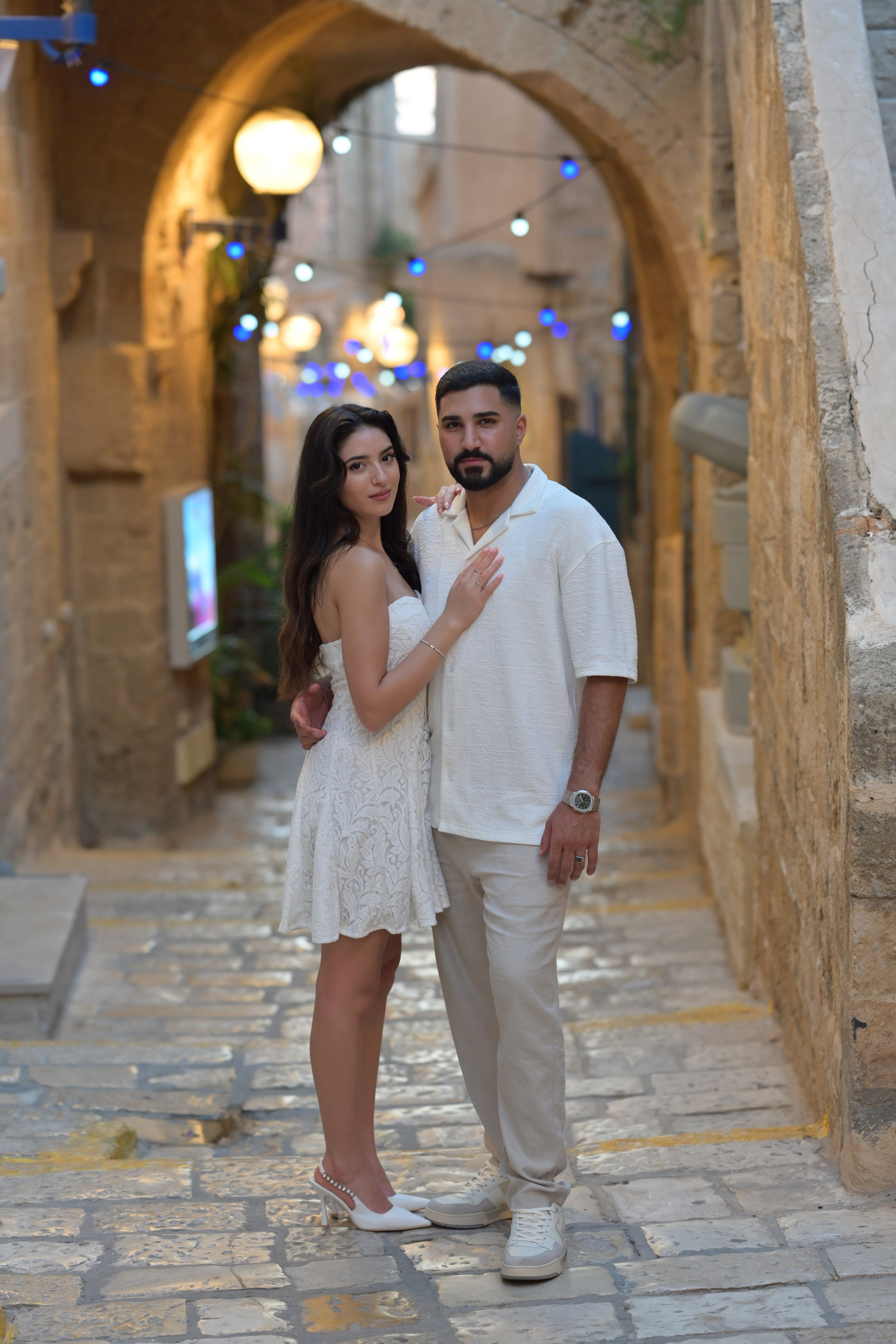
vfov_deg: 23.9
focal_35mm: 85
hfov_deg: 16.1
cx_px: 448
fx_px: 3173
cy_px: 672
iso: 800
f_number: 2.5
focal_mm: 85
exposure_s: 1/320
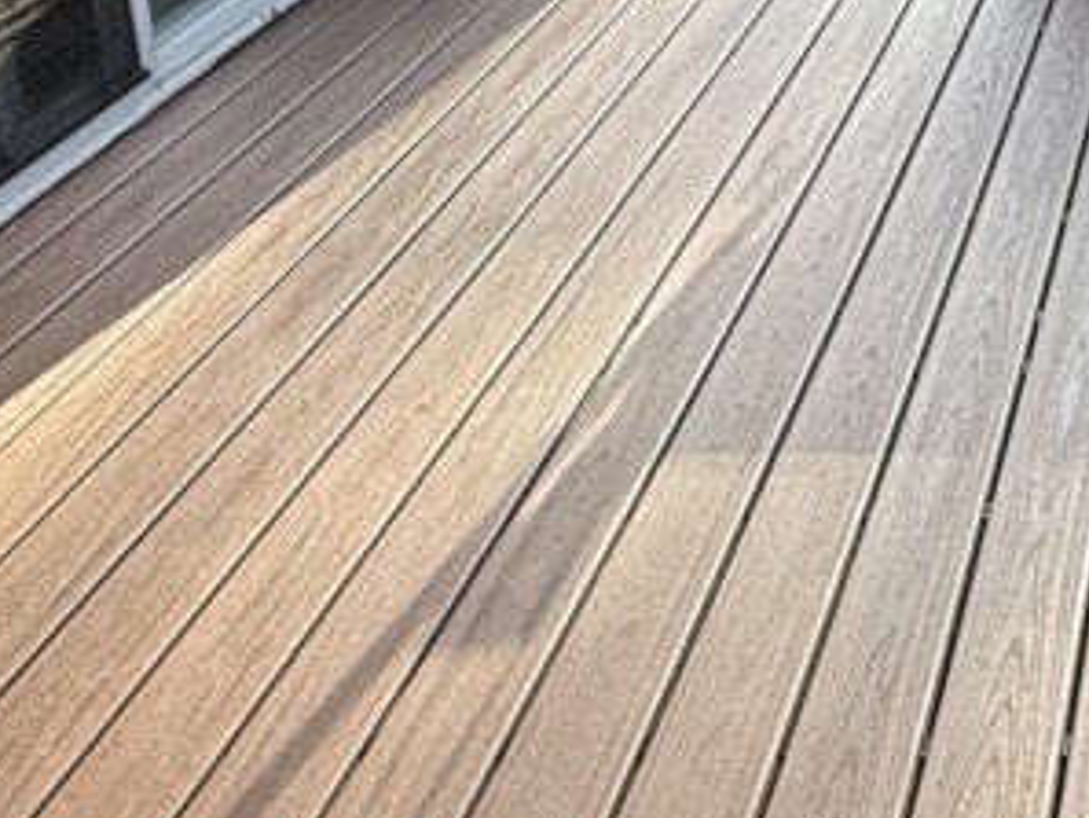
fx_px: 2140
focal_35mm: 68
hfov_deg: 25.8
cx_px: 1278
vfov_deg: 20.1
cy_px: -194
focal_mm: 2.22
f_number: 2.2
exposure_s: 1/99
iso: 50
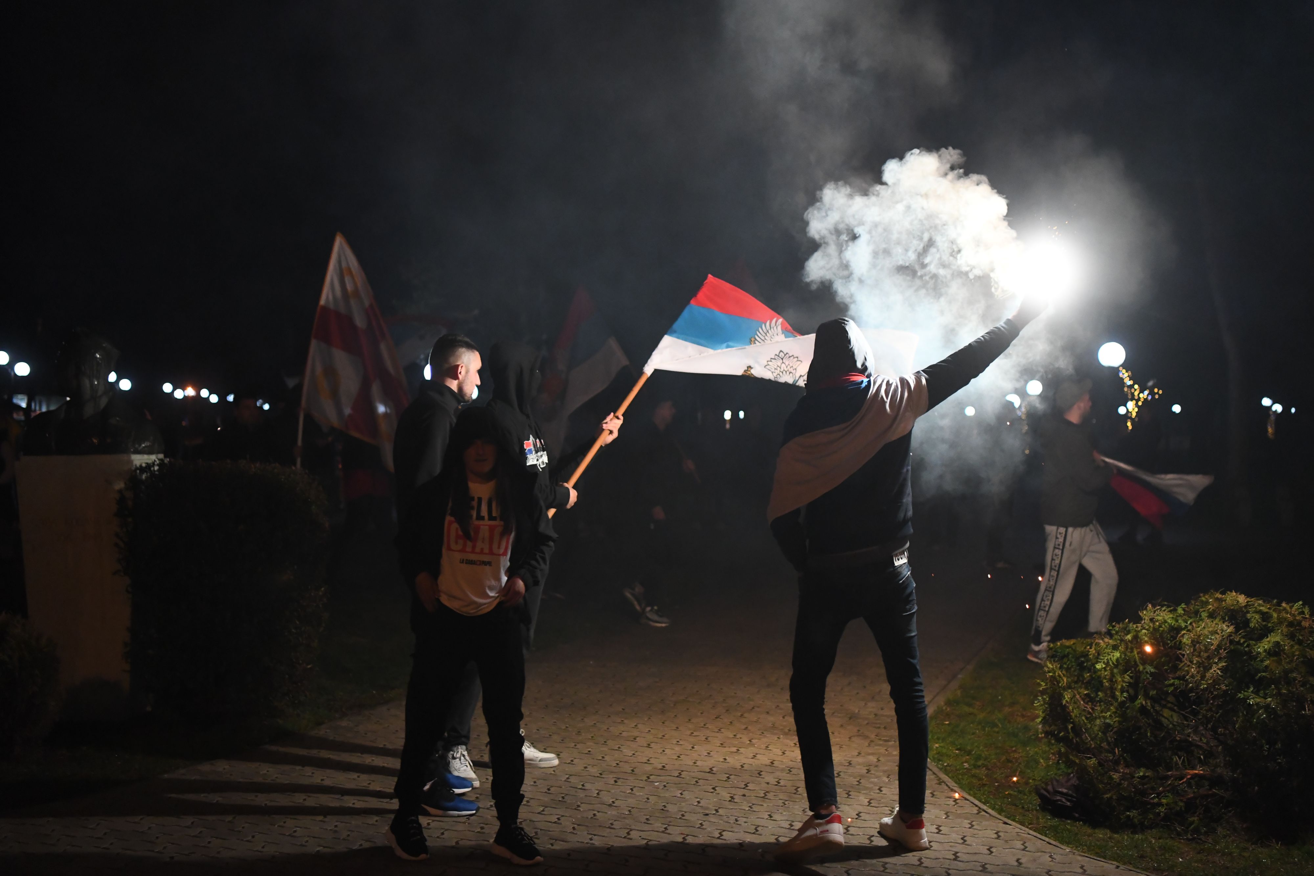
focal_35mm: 46
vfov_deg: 29.2
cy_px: 438
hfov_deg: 42.7
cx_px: 657
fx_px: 1679
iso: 5000
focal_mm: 46
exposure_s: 1/500
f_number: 2.8
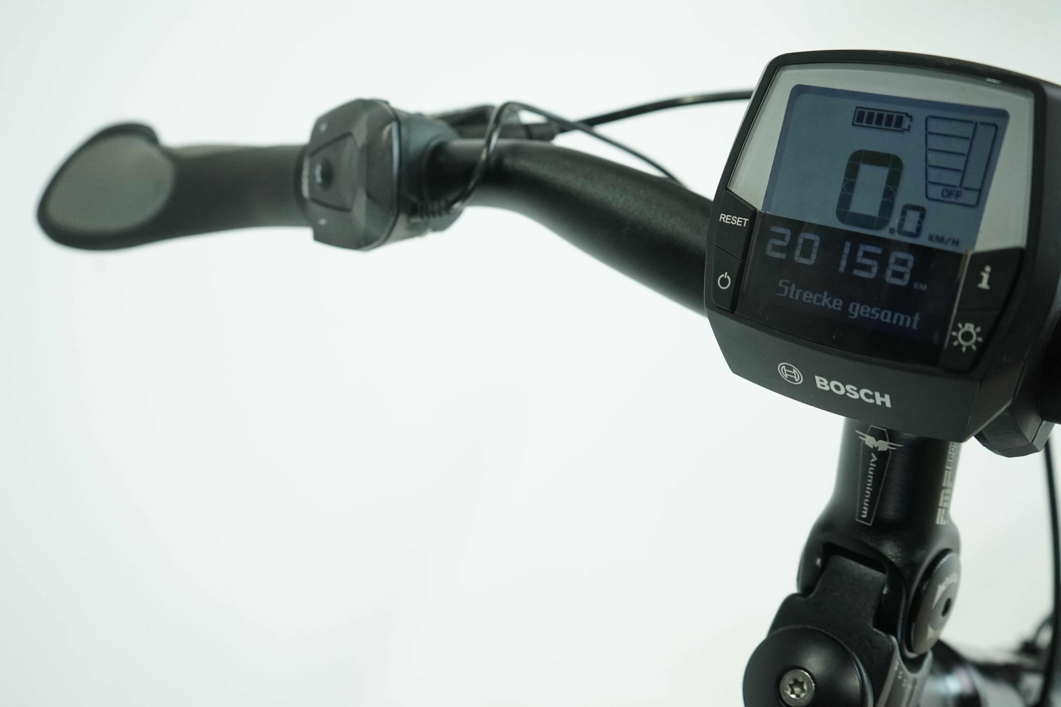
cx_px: 530
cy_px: 354
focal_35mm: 37
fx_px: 1090
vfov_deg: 35.9
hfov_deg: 51.9
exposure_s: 1/200
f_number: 5.6
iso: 2500
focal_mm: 37
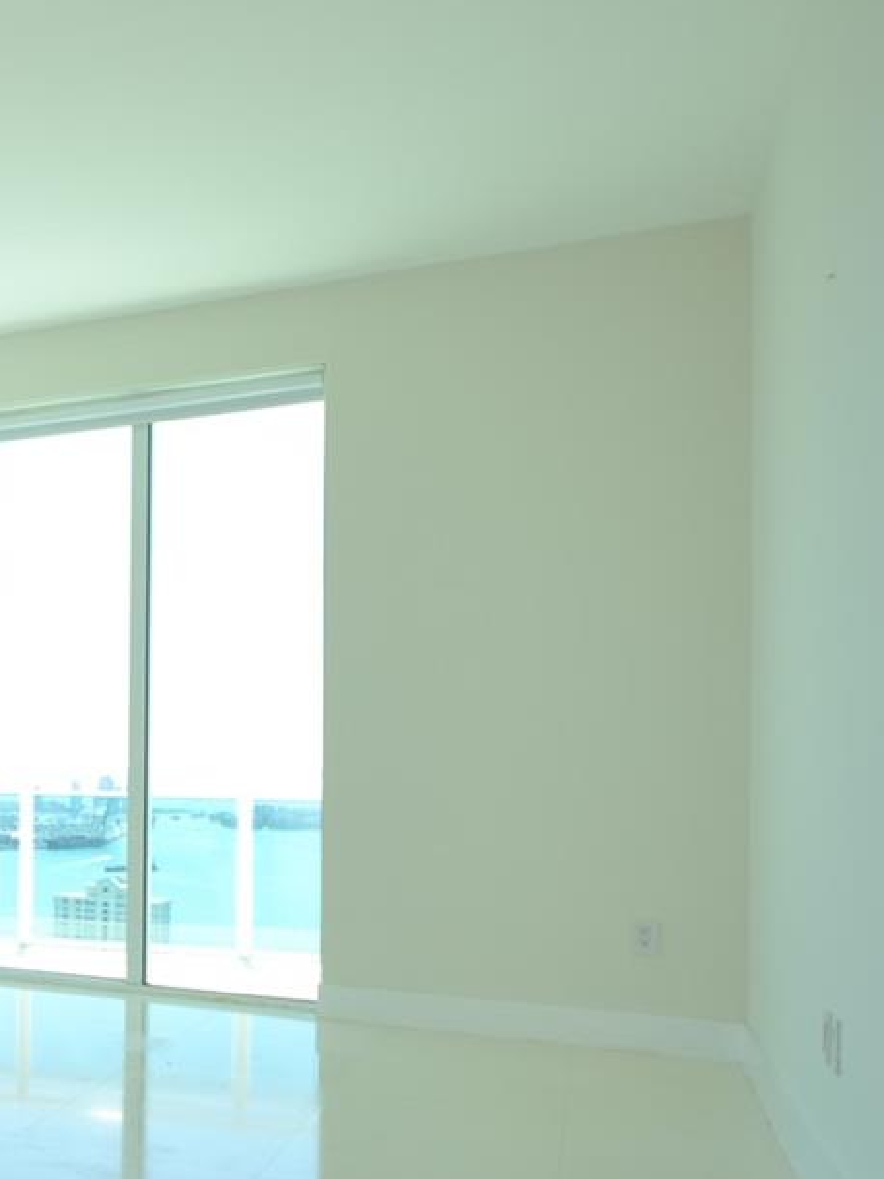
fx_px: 1294
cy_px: 746
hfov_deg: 29.2
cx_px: -313
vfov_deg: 48.5
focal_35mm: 38
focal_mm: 10
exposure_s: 1/200
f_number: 3.5
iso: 100
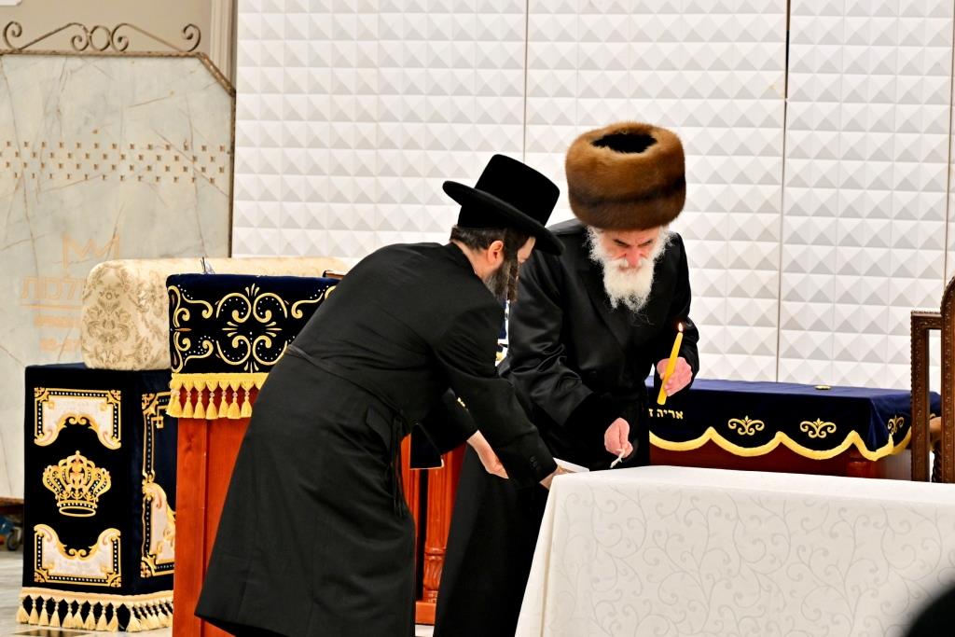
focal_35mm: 150
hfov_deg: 13.7
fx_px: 3979
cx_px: 478
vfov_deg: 9.2
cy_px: 318
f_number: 4
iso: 500
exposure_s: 1/250
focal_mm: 100
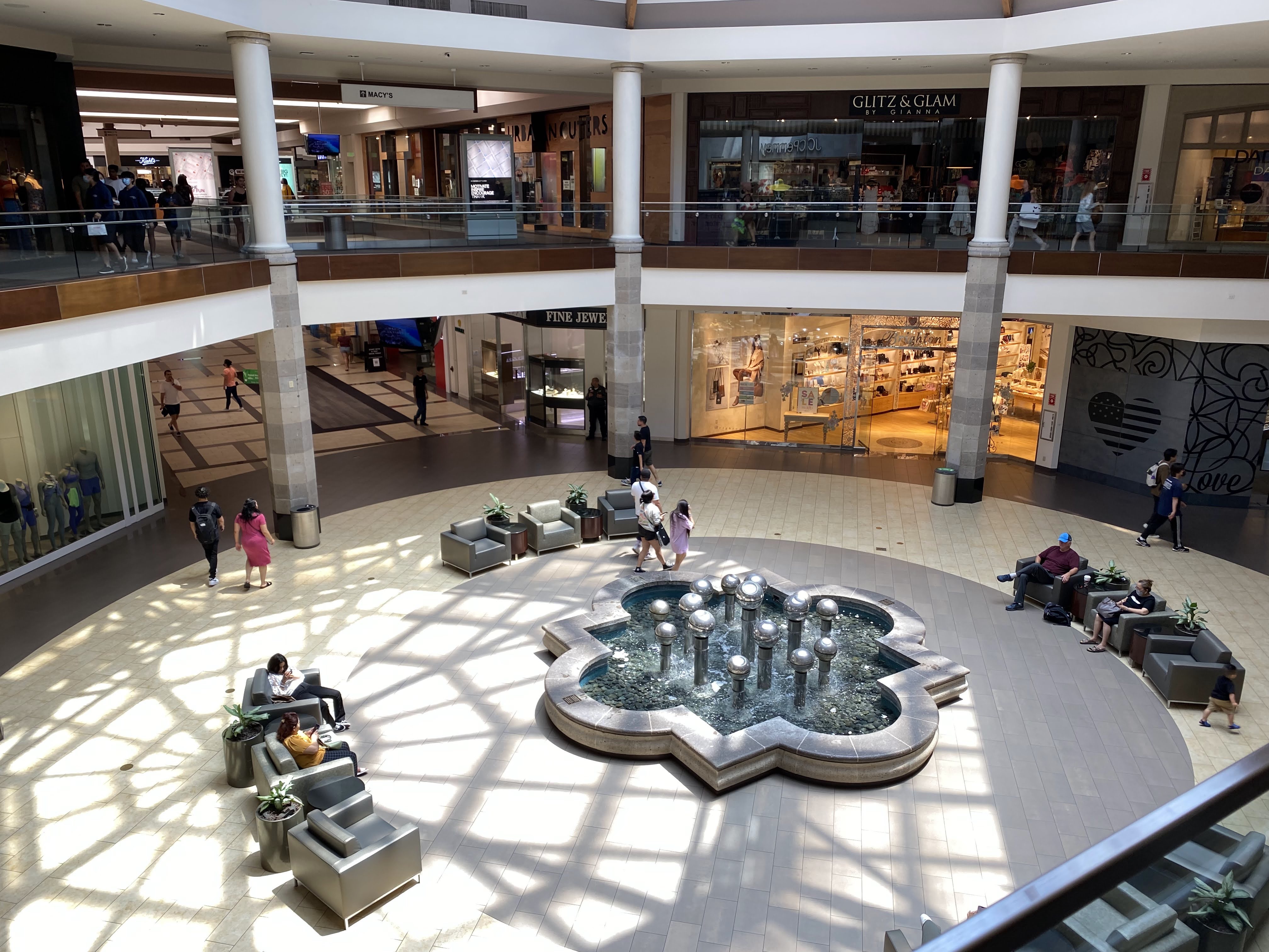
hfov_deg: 67.3
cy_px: 476
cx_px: 634
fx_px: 953
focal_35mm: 26
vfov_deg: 53.1
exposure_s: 1/120
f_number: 1.8
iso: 40
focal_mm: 4.25
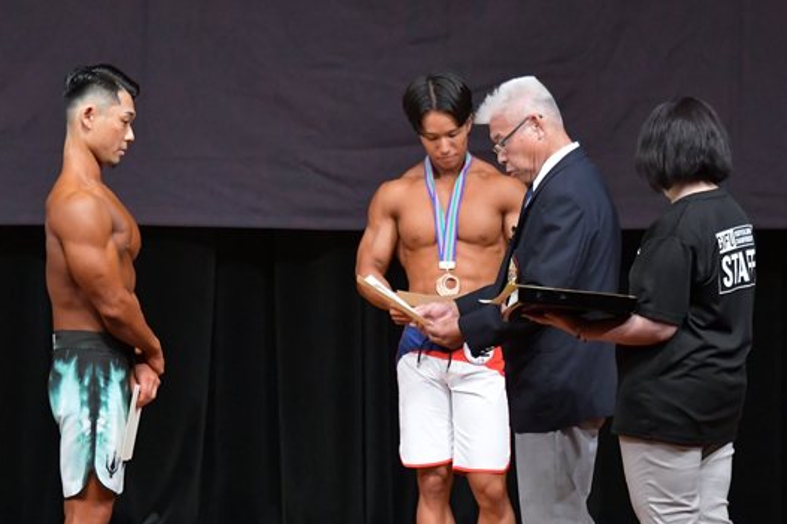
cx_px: 404
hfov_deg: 5.5
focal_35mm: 375
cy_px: 361
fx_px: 8195
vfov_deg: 3.7
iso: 5000
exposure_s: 1/400
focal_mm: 170
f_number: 5.6
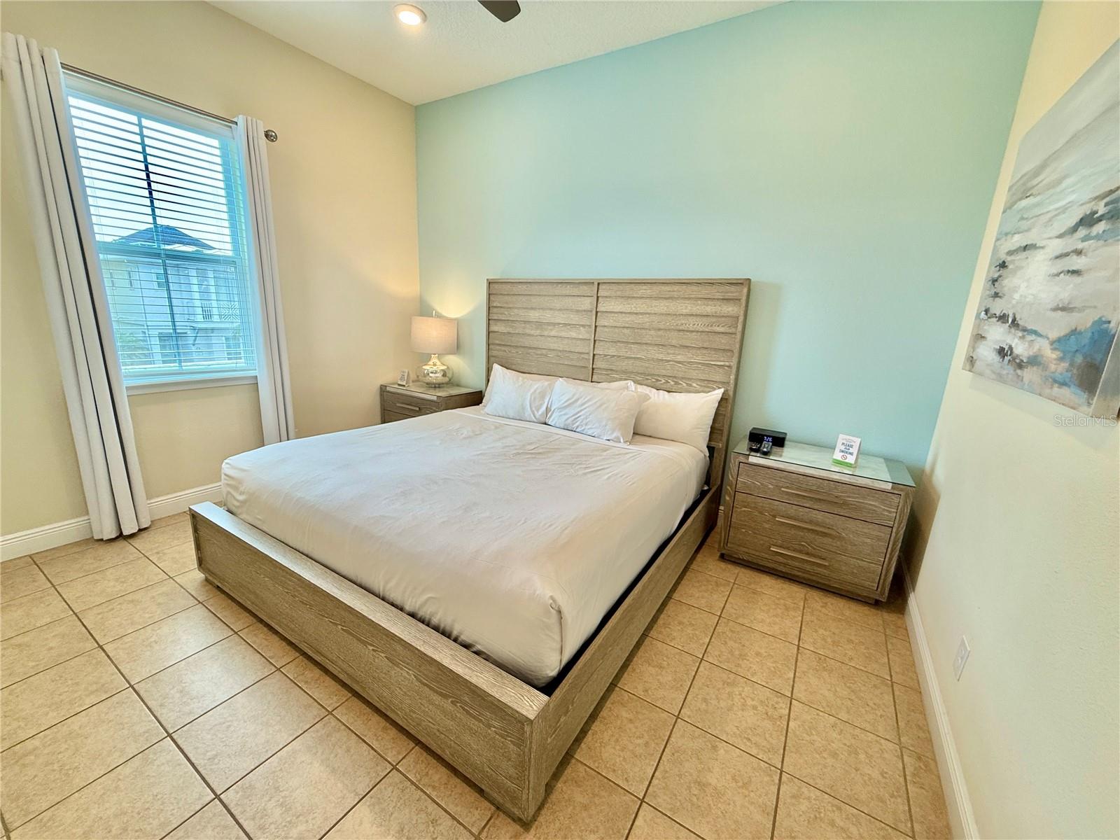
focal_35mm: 14
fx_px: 453
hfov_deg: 102.1
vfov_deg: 85.7
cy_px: 420
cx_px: 560
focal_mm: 2.22
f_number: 2.2
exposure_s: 1/120
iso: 80
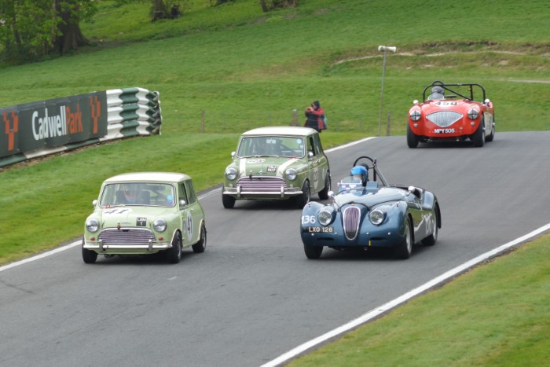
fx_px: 3094
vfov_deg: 6.8
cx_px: 275
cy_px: 184
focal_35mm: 202
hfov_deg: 10.2
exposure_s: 1/320
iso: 400
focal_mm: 135
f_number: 9
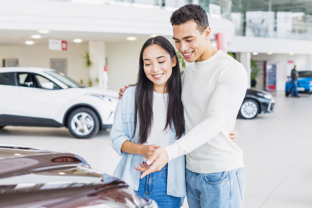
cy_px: 104
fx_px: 433
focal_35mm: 50
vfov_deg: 27.0
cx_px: 156
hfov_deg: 39.6
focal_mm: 50
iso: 320
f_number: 3.2
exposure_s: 1/160
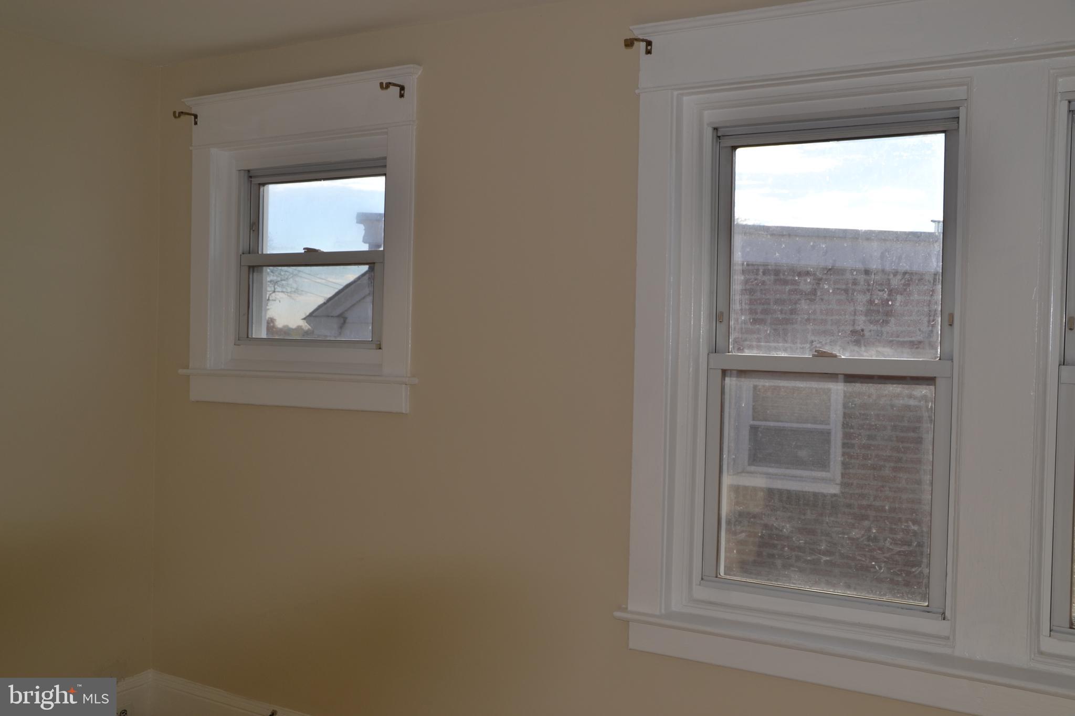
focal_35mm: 36
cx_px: 538
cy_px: 358
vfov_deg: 36.9
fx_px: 1075
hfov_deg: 53.1
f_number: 7.1
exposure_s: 1/200
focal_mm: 24
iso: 100
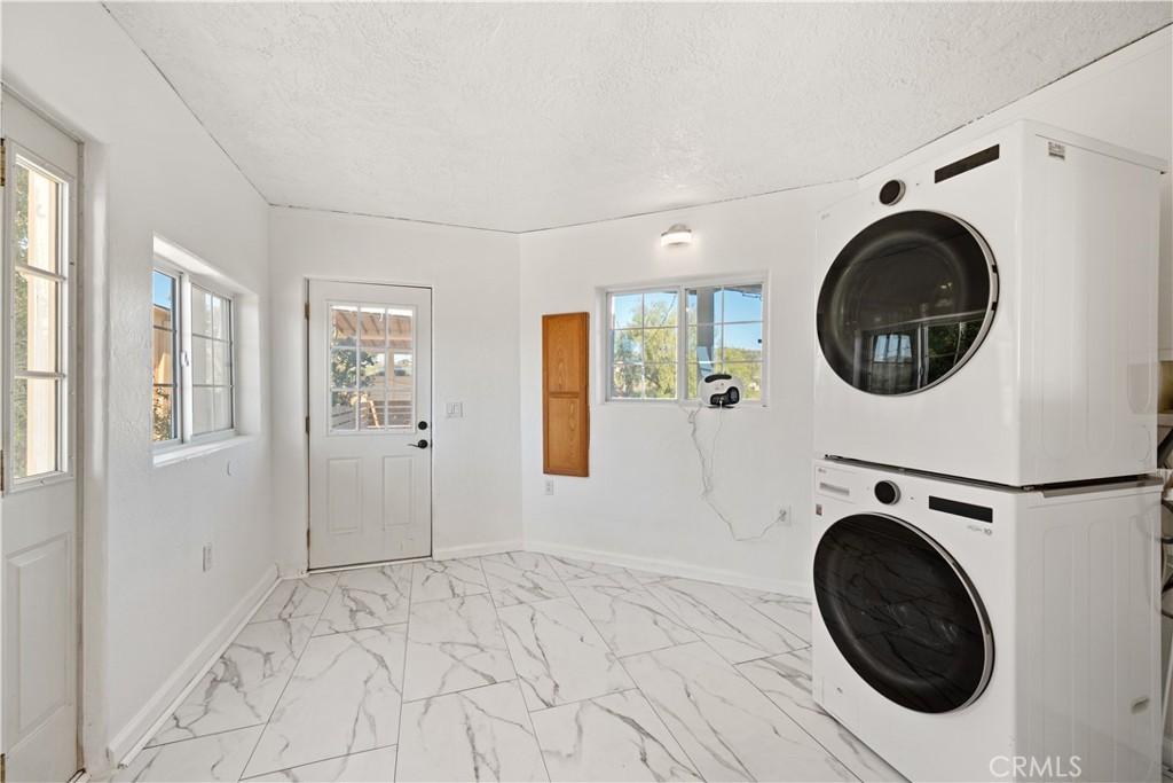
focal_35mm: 14
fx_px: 456
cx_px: 586
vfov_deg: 81.2
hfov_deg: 104.2
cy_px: 392
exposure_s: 1/10
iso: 100
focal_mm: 14
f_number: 8
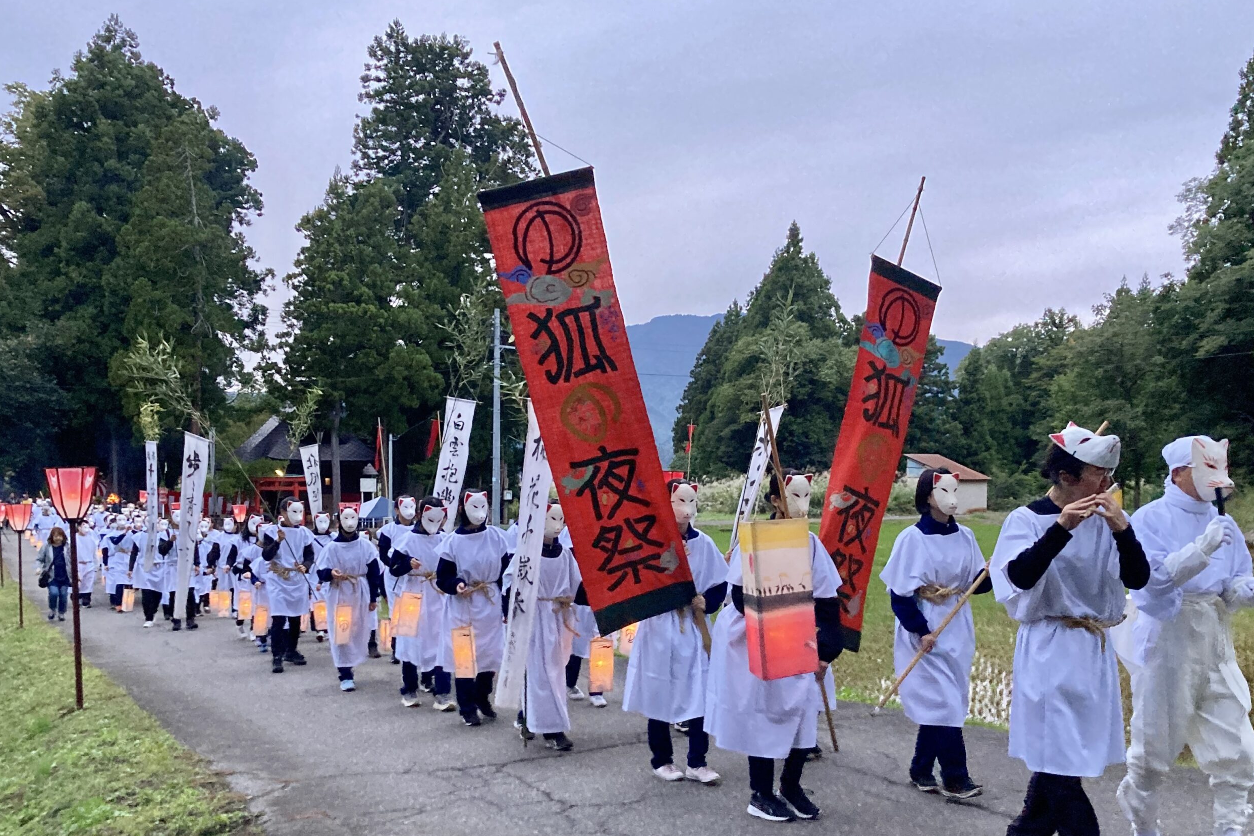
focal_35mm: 30
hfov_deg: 61.9
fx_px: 1045
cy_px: 471
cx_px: 635
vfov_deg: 43.5
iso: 250
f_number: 1.8
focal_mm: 3.99
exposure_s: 1/60
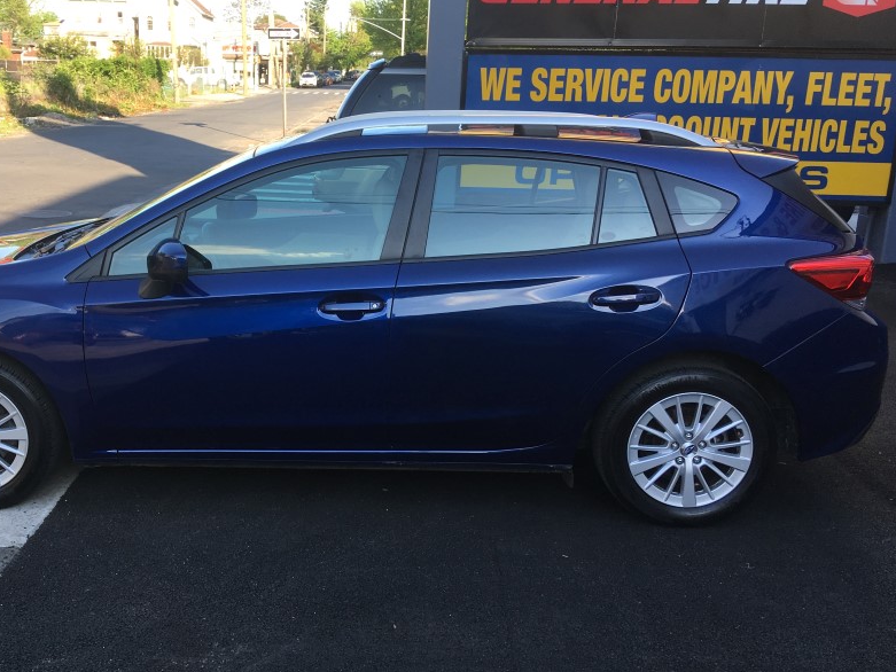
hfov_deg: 48.3
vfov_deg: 37.7
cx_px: 318
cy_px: 346
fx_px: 984
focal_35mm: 38
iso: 25
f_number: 2.2
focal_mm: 4.15
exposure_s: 1/260
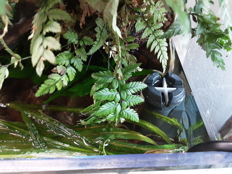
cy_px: 87
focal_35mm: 28
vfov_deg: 49.7
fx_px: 188
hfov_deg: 63.4
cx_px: 116
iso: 200
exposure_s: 1/25
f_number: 1.9
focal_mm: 2.9
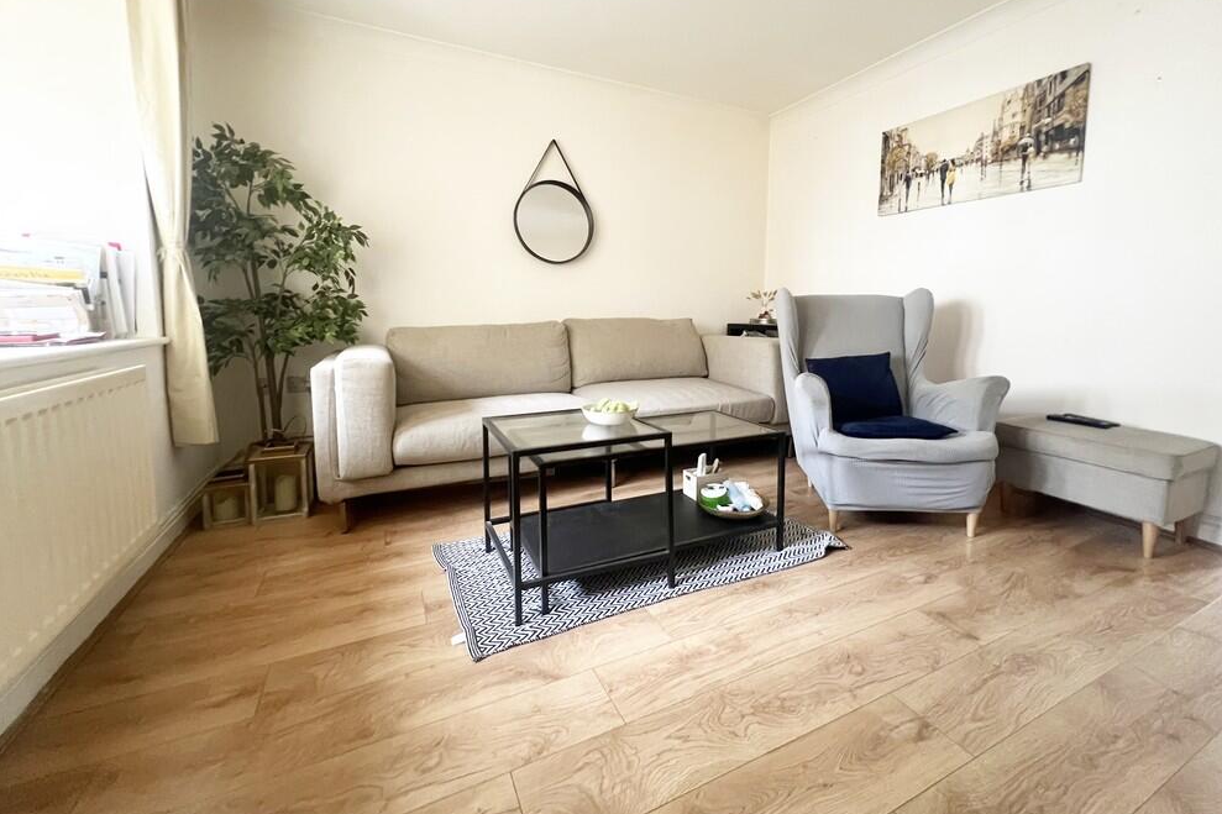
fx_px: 475
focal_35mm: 14
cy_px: 358
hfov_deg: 104.2
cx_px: 630
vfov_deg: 80.8
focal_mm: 1.57
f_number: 1.8
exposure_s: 1/60
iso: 500
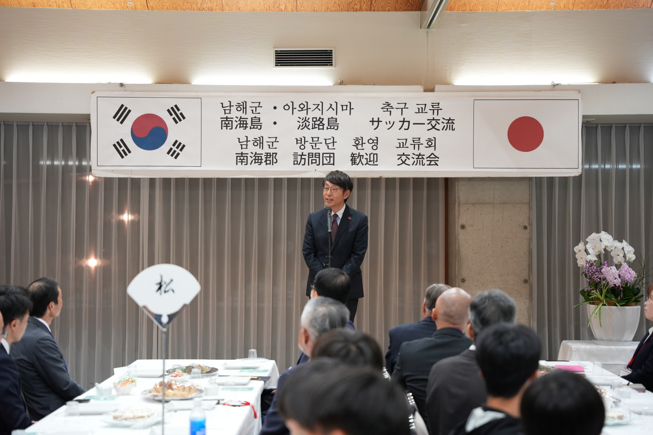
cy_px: 218
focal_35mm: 70
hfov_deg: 28.9
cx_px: 326
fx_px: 1269
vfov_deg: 19.4
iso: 1250
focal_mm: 70
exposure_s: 1/125
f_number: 2.8
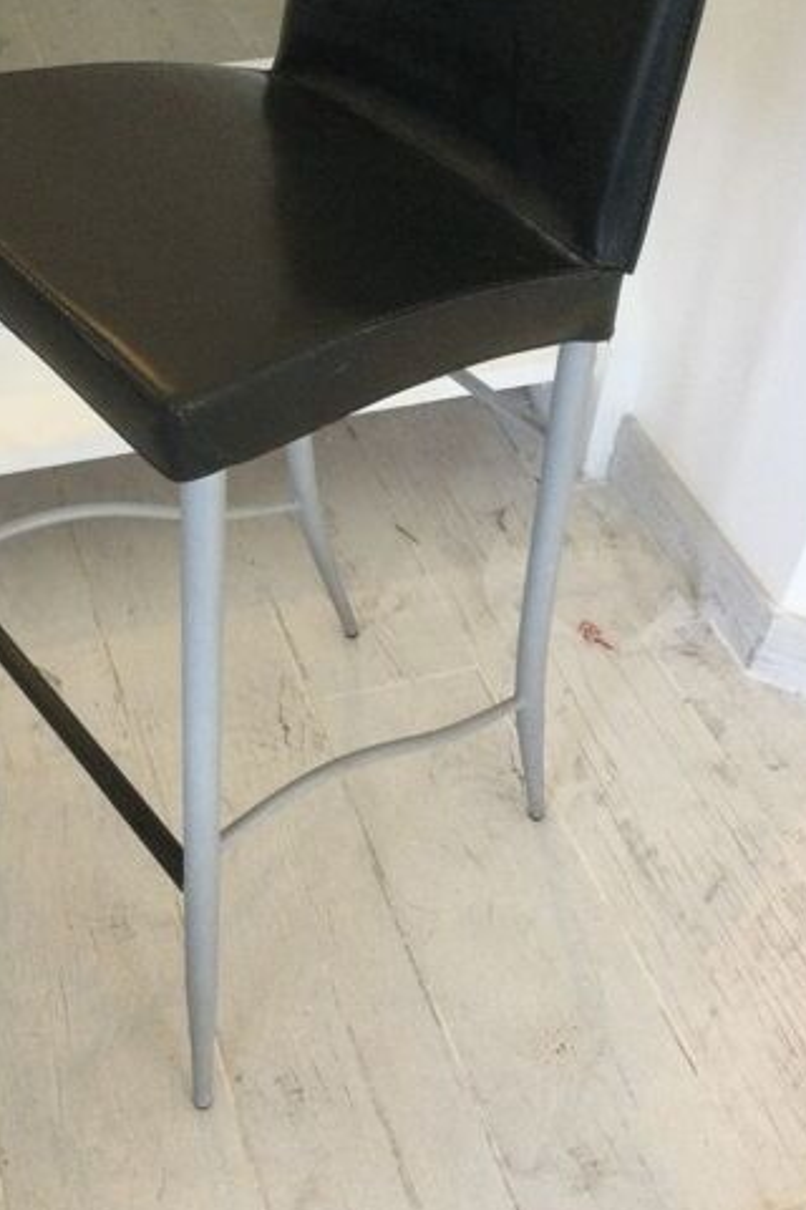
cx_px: 275
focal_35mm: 43
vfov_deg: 45.1
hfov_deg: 31.0
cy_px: 461
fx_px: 1444
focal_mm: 3.3
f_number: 2.4
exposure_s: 1/25
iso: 200
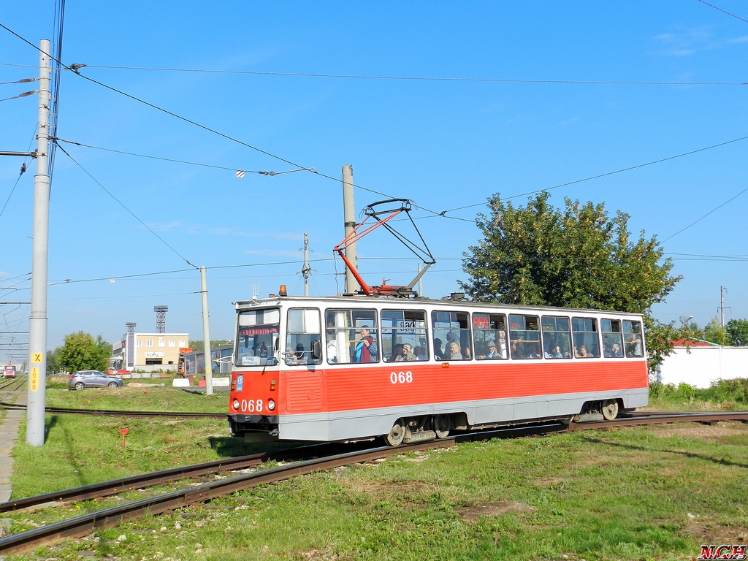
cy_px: 280
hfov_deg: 49.0
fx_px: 821
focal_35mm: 38
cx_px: 374
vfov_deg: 37.7
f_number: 4
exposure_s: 1/1000
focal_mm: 6.7
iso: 160
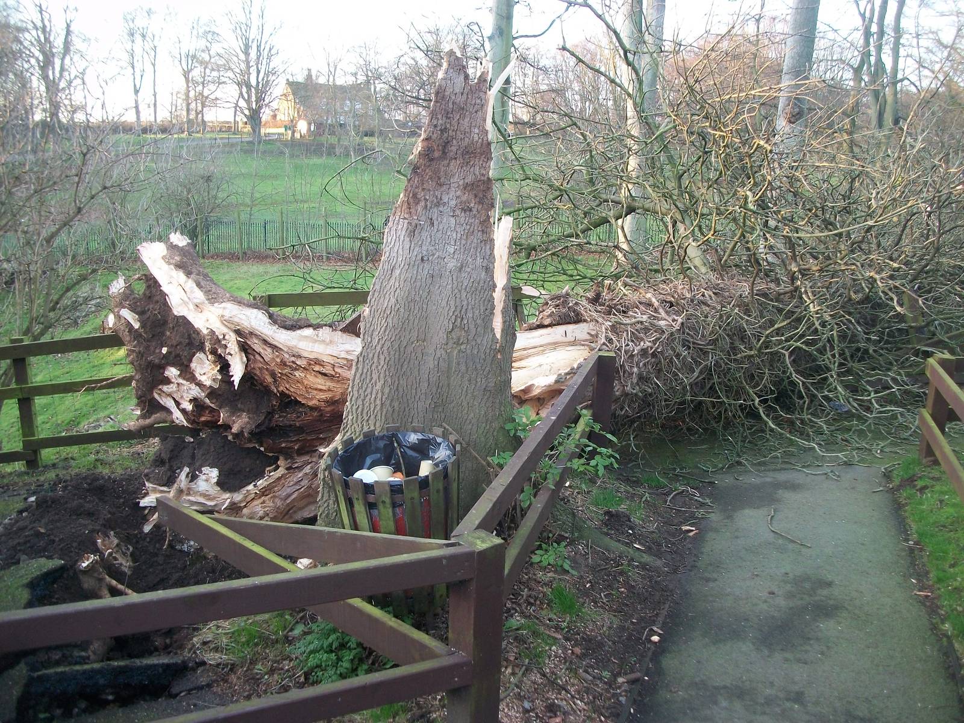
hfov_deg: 56.8
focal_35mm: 32
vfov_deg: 44.2
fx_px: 891
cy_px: 362
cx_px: 482
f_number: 2.9
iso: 97
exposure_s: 1/30
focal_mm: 5.7
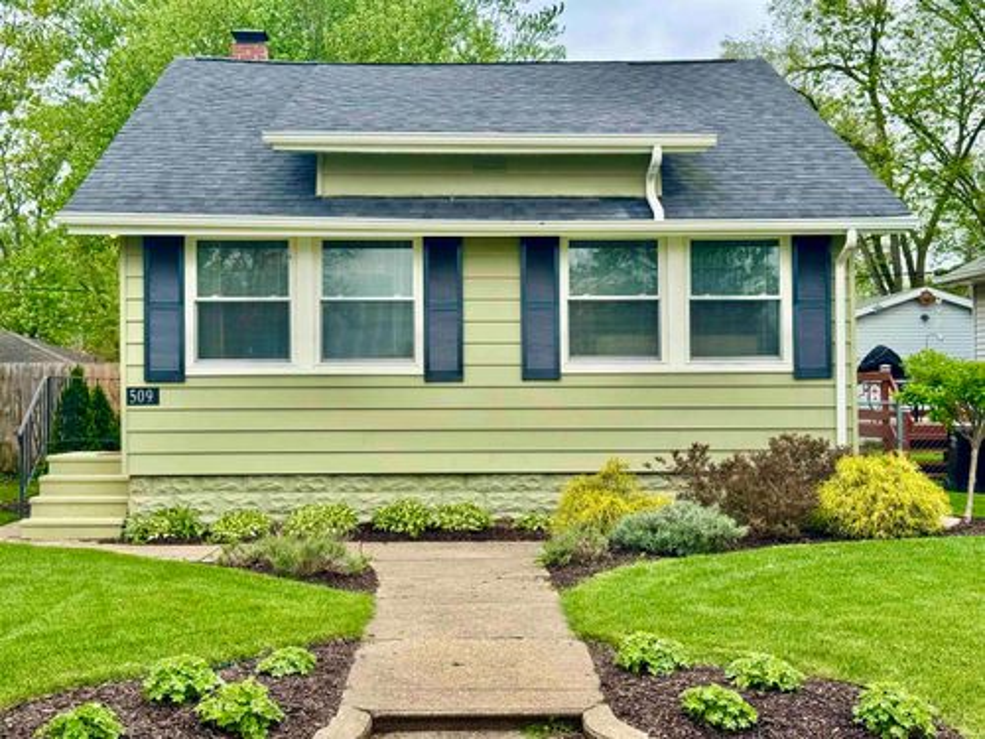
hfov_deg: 39.7
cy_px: 370
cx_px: 492
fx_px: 1366
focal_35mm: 48
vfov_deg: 30.3
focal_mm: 6.76
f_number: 1.78
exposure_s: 1/1984
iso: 64
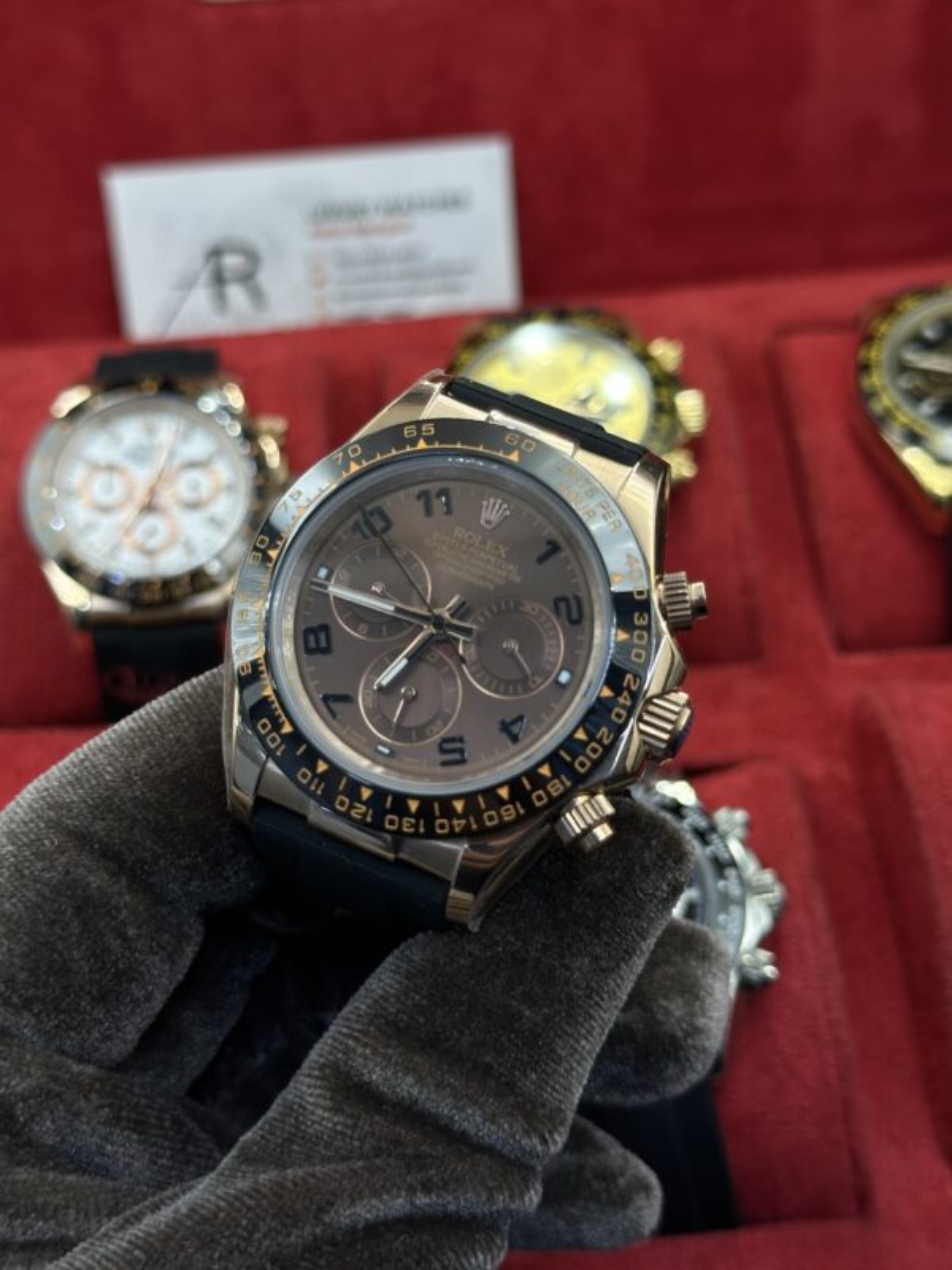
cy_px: 635
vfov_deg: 39.7
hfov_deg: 30.3
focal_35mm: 48
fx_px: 1760
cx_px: 476
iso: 64
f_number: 1.78
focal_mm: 6.86
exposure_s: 1/608
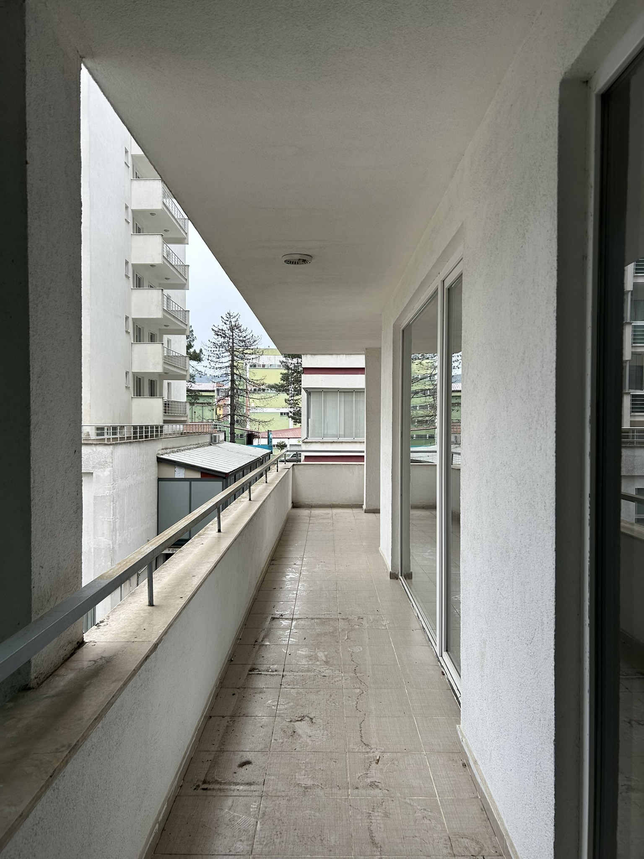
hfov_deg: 53.1
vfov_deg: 67.3
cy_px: 430
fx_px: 645
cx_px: 322
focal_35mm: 26
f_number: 1.5
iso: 50
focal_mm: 5.7
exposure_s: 1/718
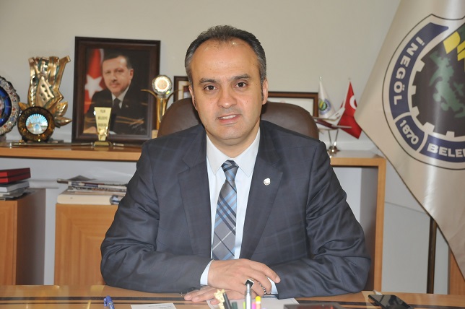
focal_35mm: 60
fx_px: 774
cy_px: 154
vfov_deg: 22.6
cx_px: 232
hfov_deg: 33.4
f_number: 5
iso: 800
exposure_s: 1/60
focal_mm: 40
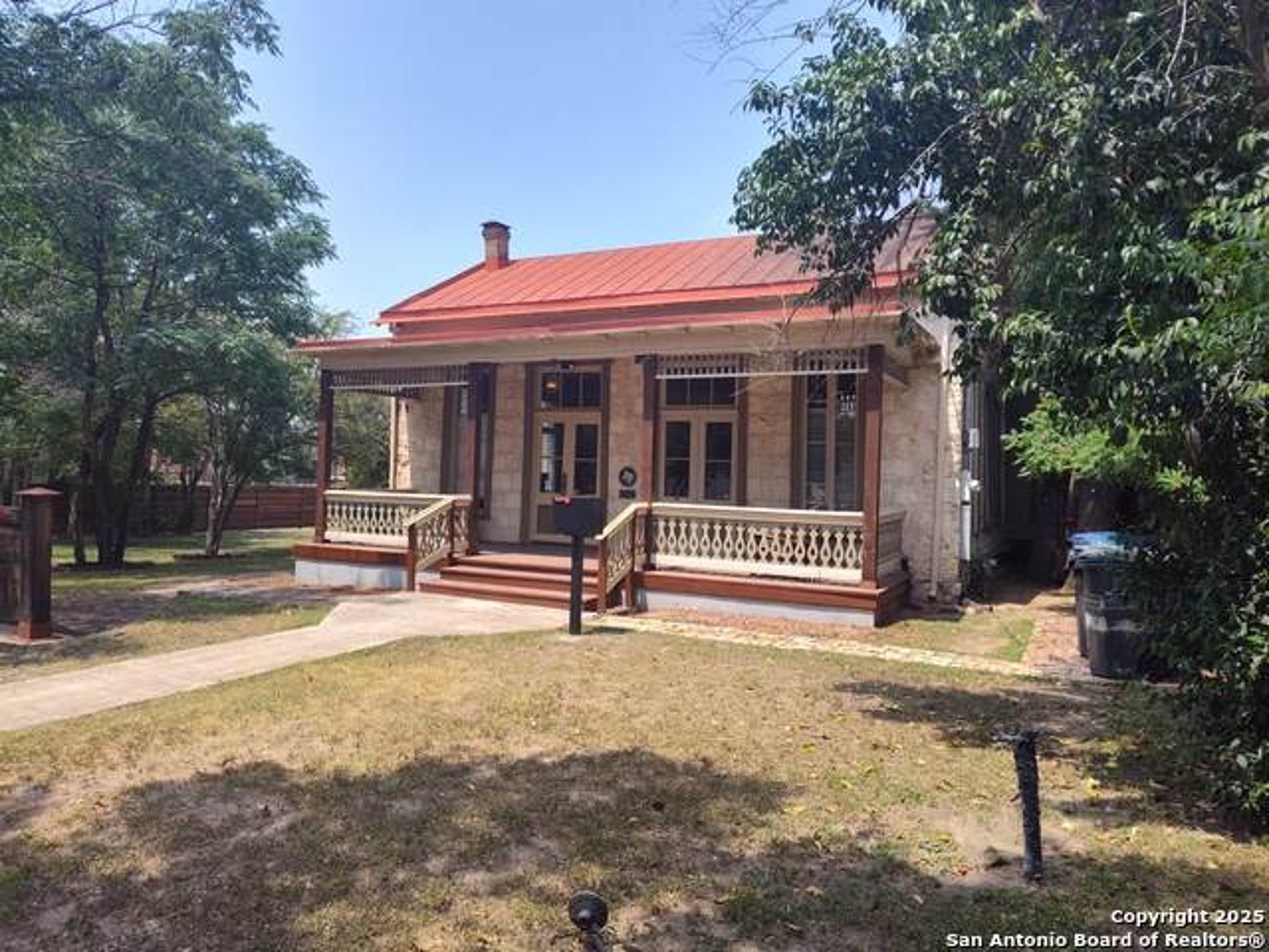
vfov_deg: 58.9
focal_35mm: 23
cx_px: 634
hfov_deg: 73.9
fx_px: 843
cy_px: 476
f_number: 1.8
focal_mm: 5.56
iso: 100
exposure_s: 1/1073
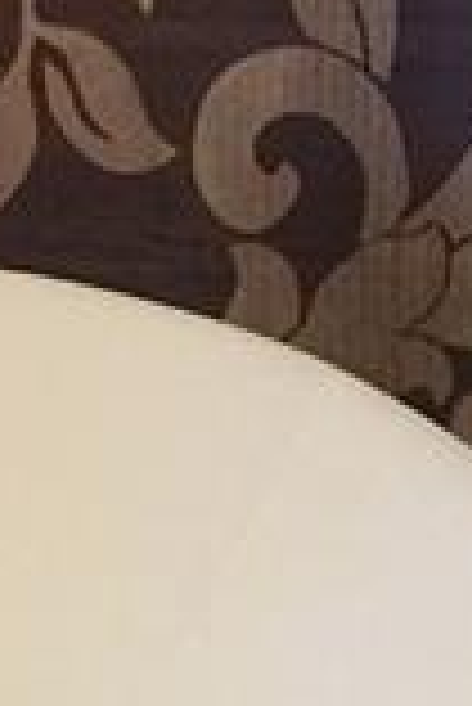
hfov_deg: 6.0
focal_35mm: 230
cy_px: -1259
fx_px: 4513
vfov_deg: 7.9
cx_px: 328
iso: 125
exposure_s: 1/15
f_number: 2.2
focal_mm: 4.15
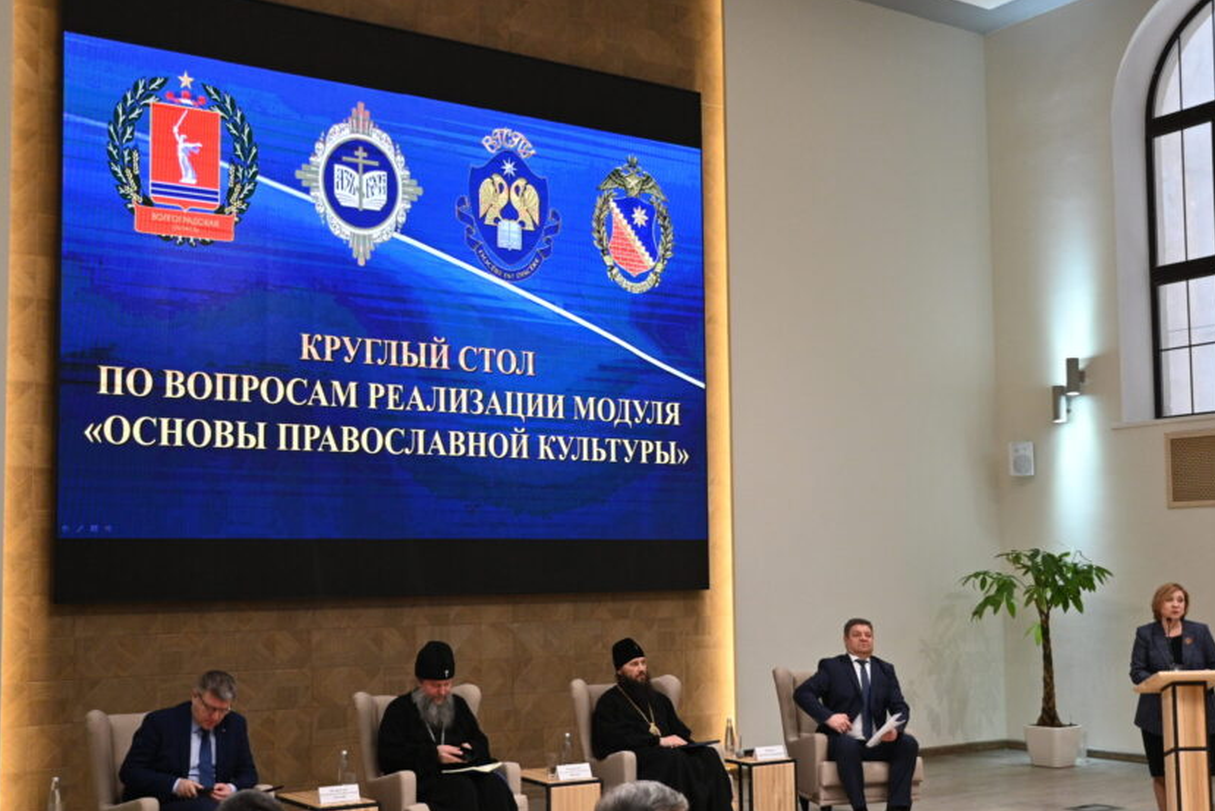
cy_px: 448
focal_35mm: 42
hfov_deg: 46.4
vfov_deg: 31.9
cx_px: 624
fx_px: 1418
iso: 560
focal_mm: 23
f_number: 3.8
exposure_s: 1/125
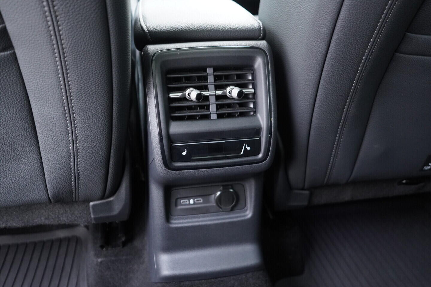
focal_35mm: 36
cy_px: 144
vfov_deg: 36.9
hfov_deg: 53.1
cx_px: 216
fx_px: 431
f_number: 2.8
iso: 2000
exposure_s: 1/40
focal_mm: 24
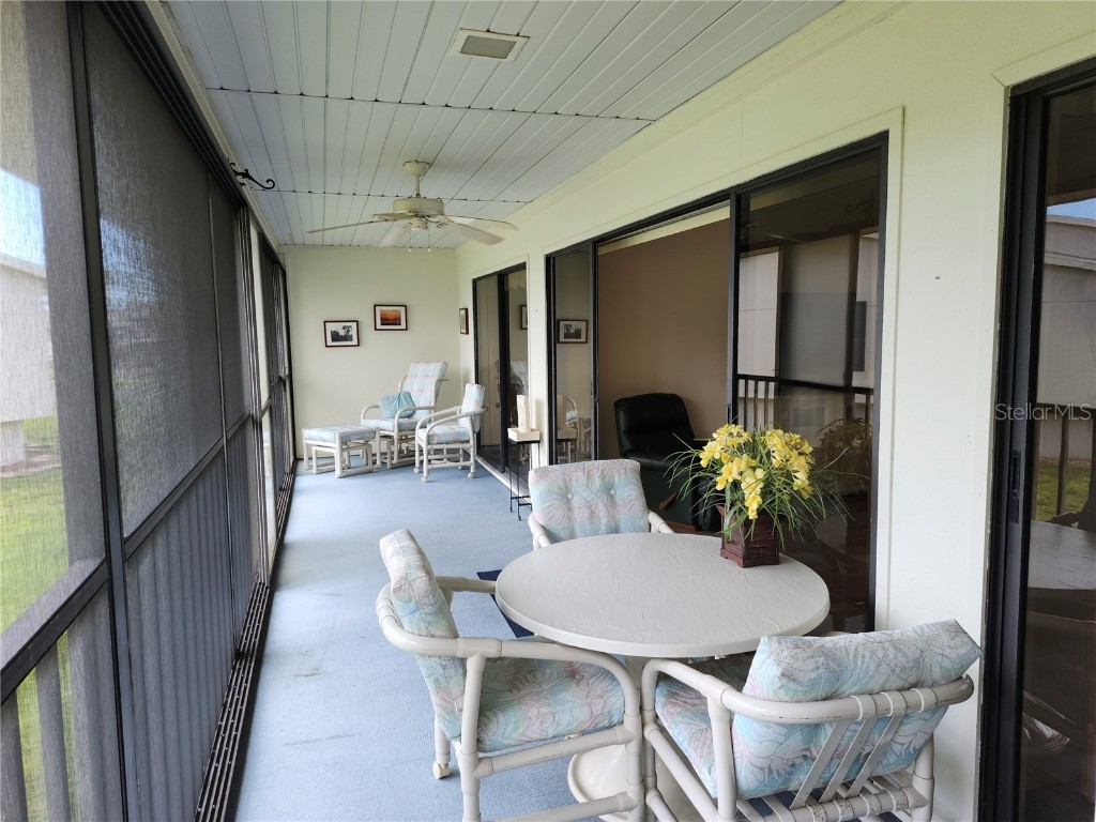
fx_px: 728
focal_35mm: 23
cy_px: 411
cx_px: 548
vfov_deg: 58.9
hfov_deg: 73.9
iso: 32
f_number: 1.8
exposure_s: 1/60
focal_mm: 5.54
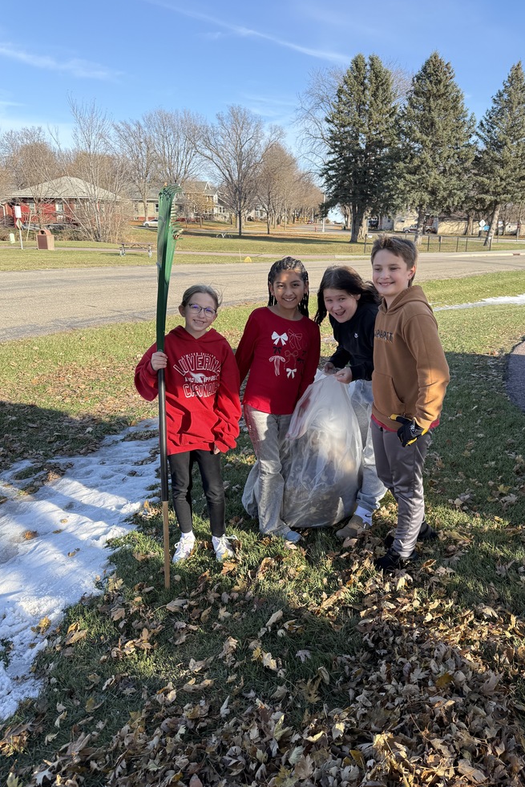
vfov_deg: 69.4
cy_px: 401
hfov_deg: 49.4
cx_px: 295
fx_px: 569
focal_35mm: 26
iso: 100
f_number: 1.78
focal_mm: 6.76
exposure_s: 1/1812
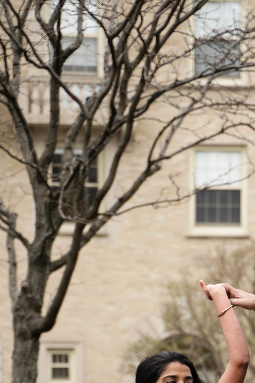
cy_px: 456
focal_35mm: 204
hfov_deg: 6.7
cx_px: 322
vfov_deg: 9.9
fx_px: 2167
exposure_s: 1/1000
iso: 100
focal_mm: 75
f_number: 2.8
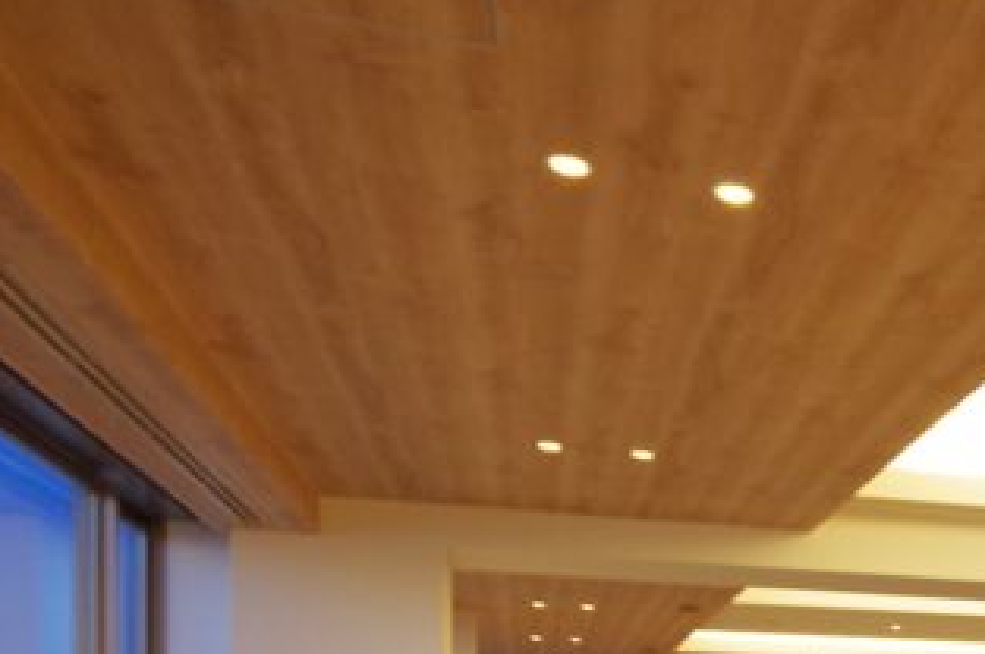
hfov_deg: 34.0
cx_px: 1127
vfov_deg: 24.9
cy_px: 777
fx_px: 1339
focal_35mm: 49
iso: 400
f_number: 5.6
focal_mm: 10
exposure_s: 1/30
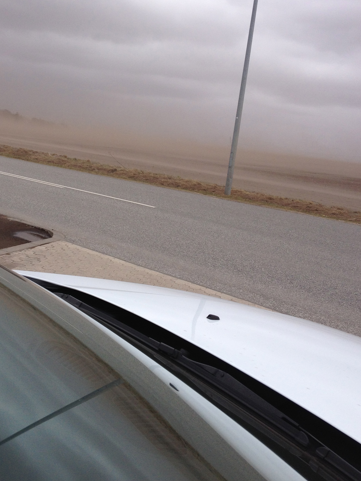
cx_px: 130
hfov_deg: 30.7
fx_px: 654
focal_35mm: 47
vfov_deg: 40.1
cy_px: 175
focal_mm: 4.28
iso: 50
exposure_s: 1/736
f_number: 2.4
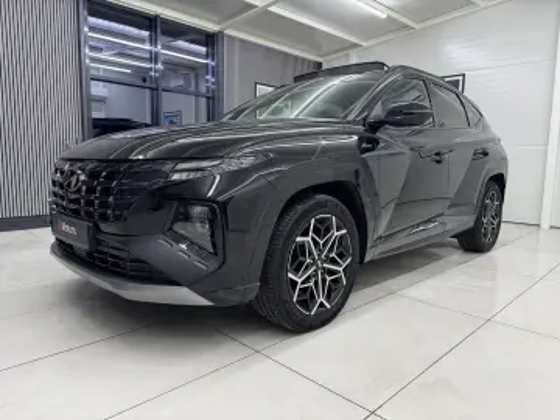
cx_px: 280
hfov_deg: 71.6
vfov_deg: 56.8
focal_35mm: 24
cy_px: 210
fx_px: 388
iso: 160
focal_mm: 6.76
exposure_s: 1/50
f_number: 1.78
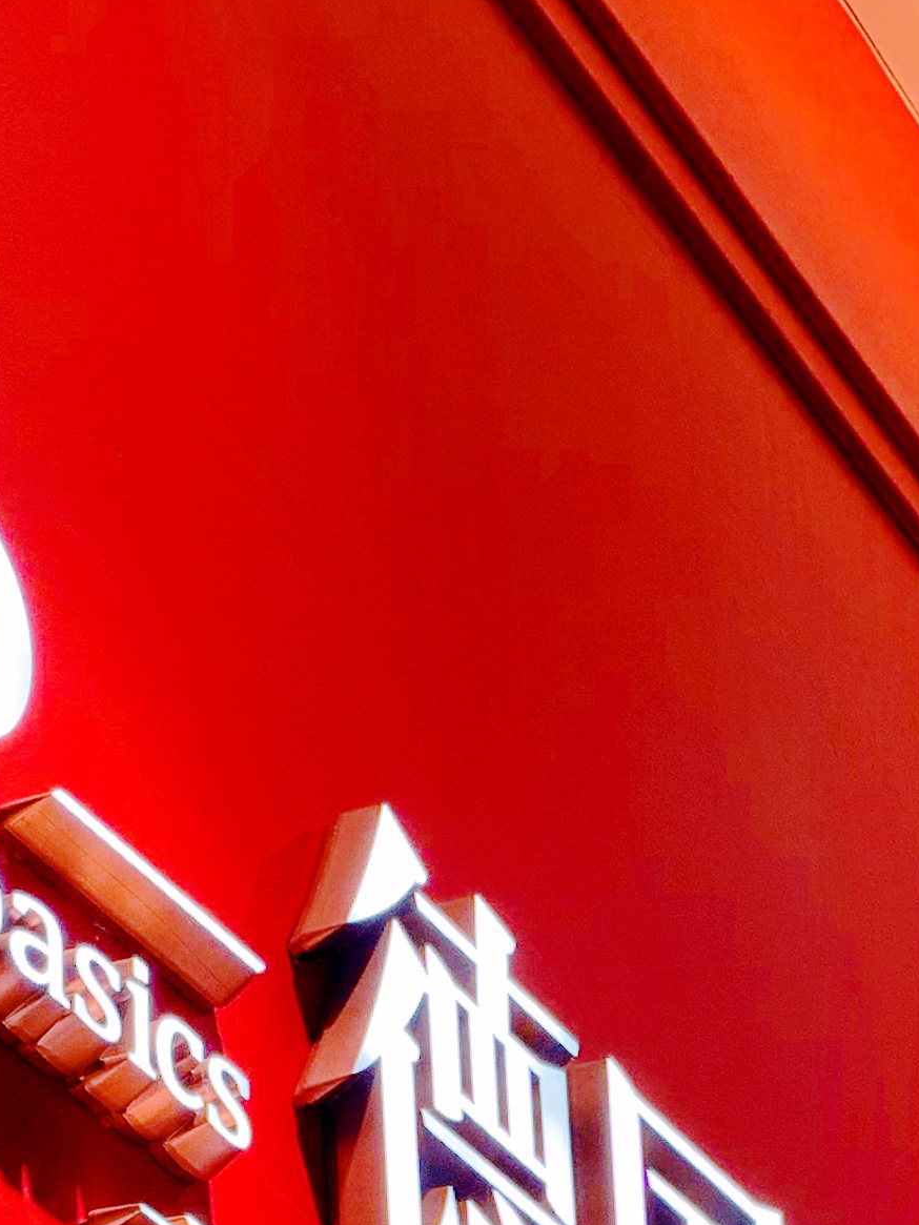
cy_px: 2043
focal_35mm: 90
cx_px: 332
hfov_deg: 16.4
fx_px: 3185
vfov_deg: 18.3
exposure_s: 1/166
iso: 25
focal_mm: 4.25
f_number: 1.8
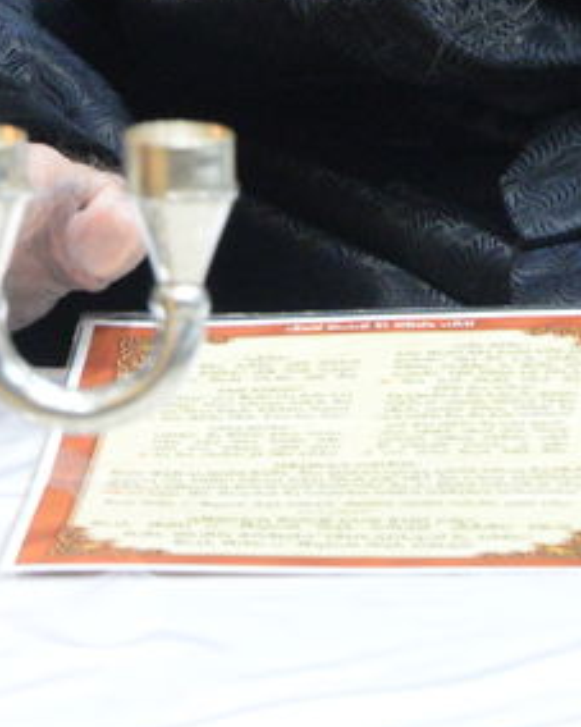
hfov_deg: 2.1
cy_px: -278
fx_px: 15914
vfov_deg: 2.6
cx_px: -120
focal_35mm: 740
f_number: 5.6
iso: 4000
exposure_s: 1/40
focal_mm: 160
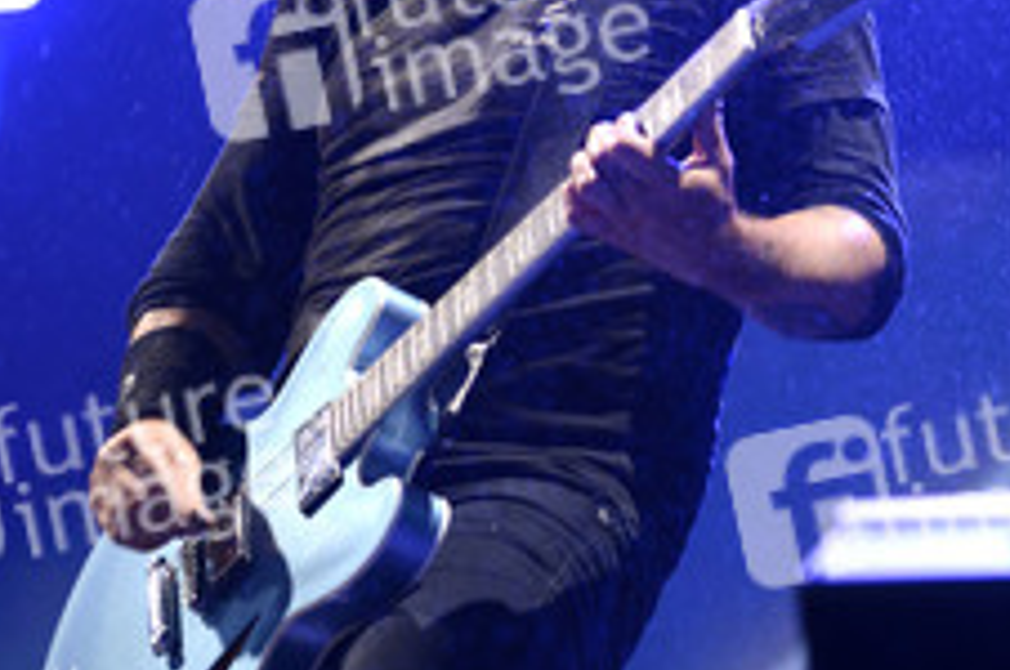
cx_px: 550
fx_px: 5211
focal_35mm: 186
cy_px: 259
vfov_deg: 7.4
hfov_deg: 11.1
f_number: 3.2
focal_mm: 105
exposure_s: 1/250
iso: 1250
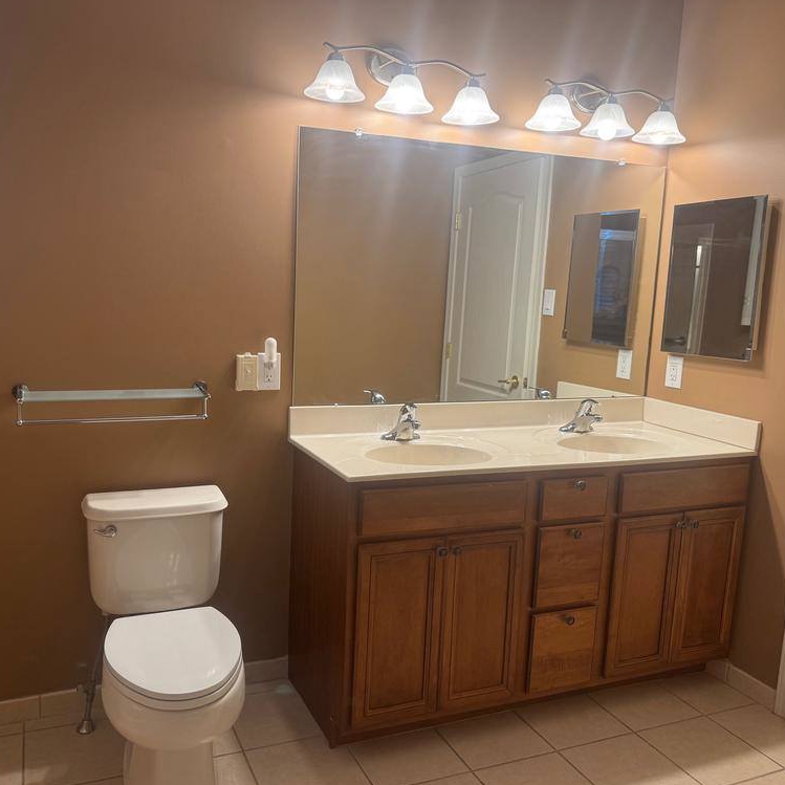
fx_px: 744
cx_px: 347
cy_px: 394
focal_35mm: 29
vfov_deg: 55.6
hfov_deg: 55.5
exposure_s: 1/60
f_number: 1.78
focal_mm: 6.76
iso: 125
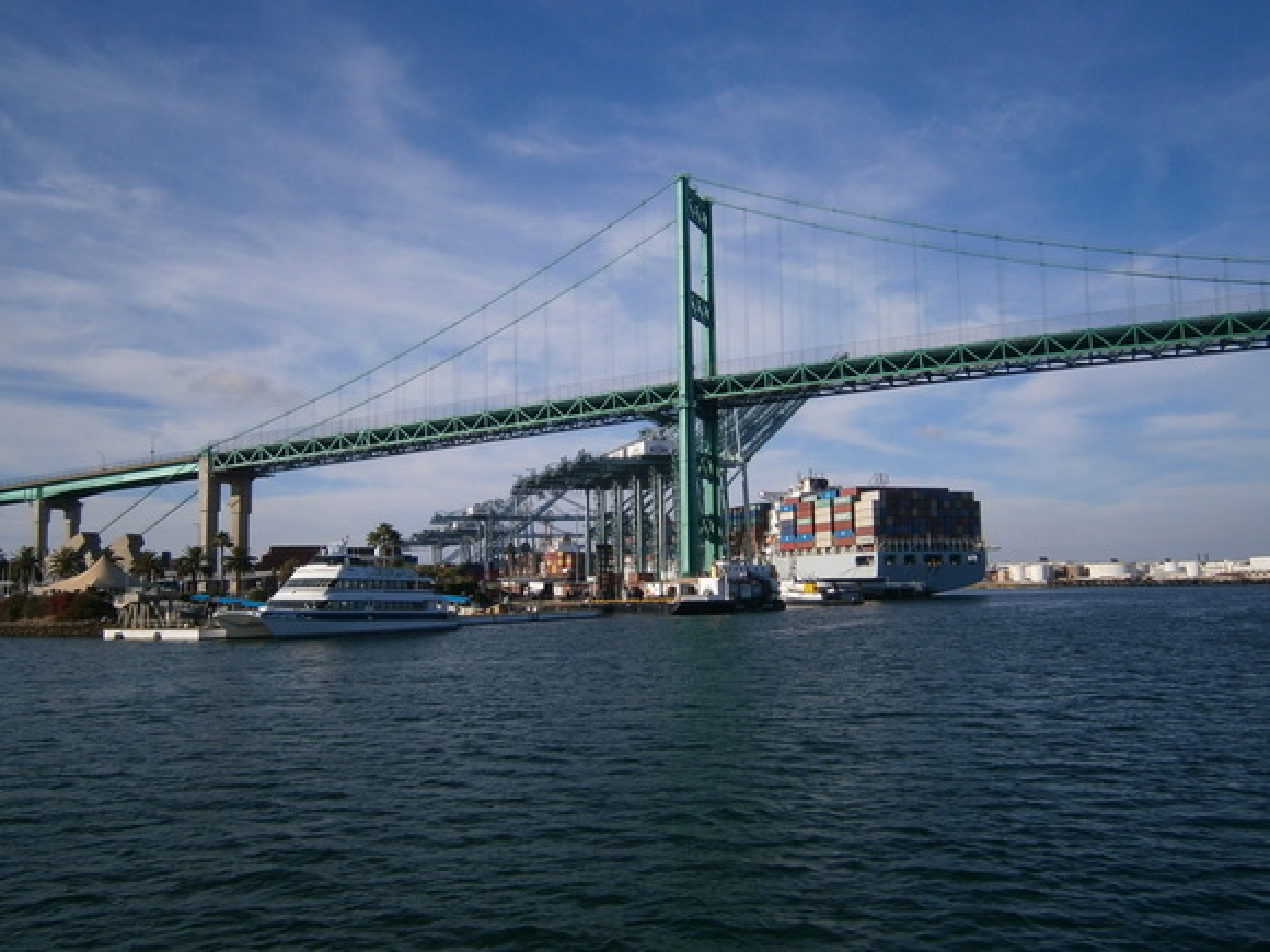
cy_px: 476
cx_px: 635
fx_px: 1137
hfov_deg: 58.4
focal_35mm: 31
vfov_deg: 45.4
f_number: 8.3
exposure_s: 1/250
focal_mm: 5.5
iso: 80
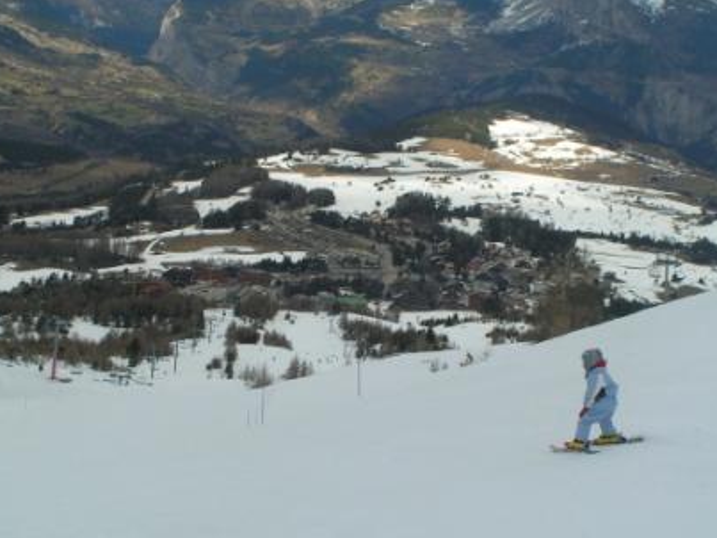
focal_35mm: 80
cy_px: 267
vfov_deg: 18.4
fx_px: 1657
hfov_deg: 24.4
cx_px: 326
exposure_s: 1/400
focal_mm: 11
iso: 50
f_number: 6.3
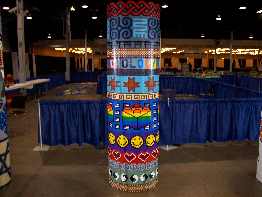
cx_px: 131
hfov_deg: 51.4
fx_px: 272
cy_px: 98
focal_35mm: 36
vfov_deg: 39.6
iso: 200
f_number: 2.7
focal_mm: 6
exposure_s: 1/64
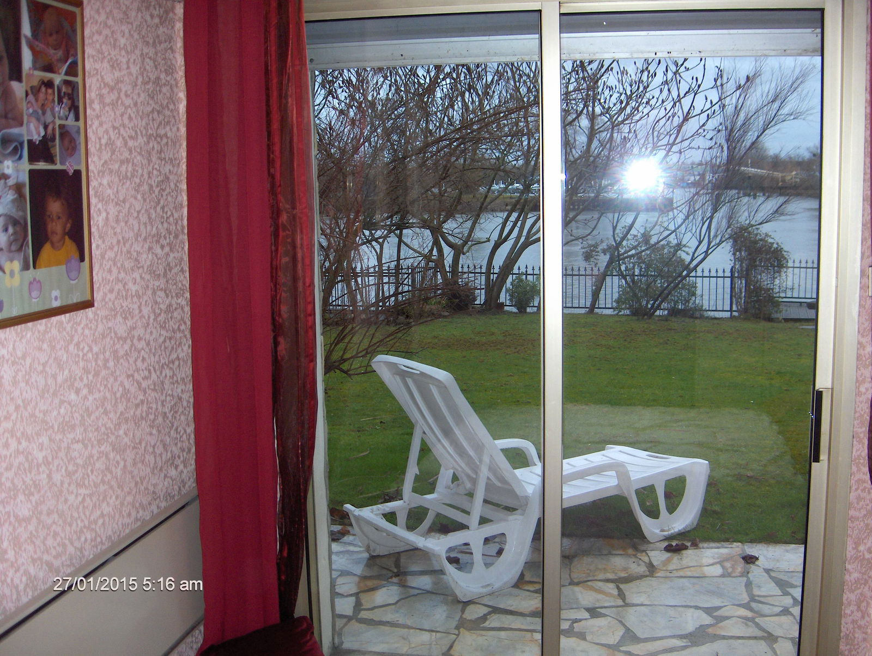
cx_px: 436
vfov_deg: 36.9
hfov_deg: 47.8
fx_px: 984
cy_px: 328
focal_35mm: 39
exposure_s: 1/60
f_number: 2.8
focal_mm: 8
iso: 100
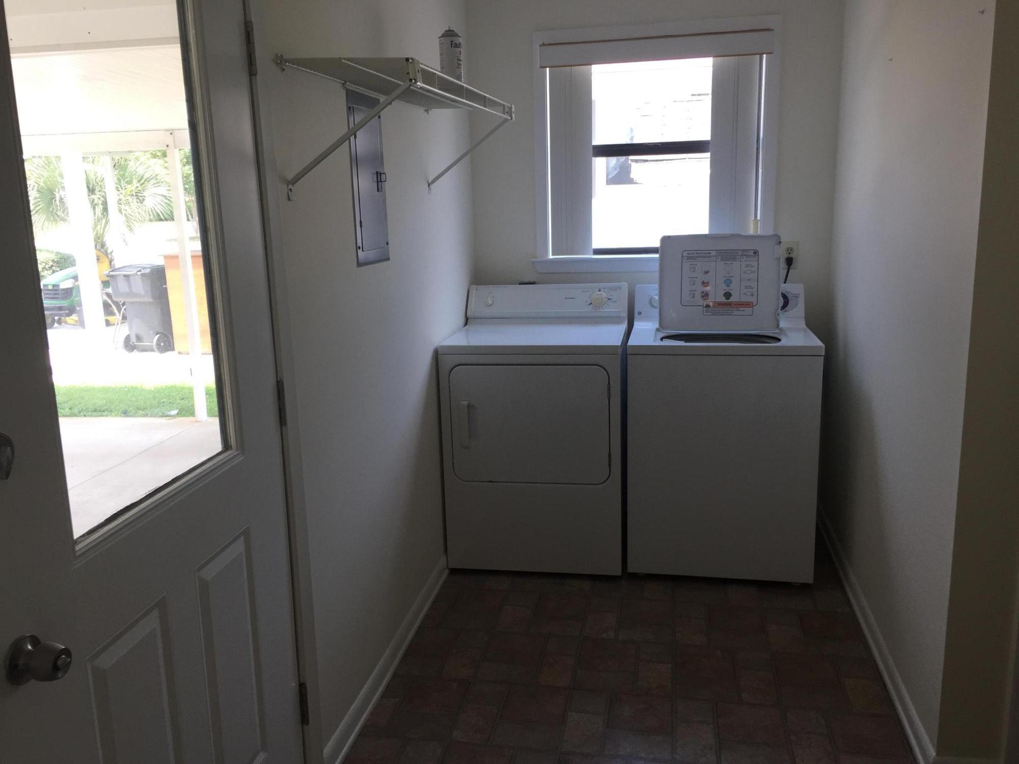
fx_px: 854
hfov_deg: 61.7
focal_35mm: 29
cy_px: 382
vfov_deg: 48.2
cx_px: 510
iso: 32
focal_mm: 4.15
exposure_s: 1/120
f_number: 2.2
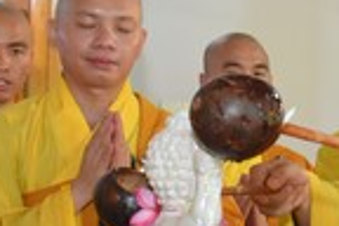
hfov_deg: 13.6
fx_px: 1356
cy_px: 124
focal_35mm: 144
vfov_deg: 9.5
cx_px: 468
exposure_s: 1/80
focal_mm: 32
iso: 500
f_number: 4
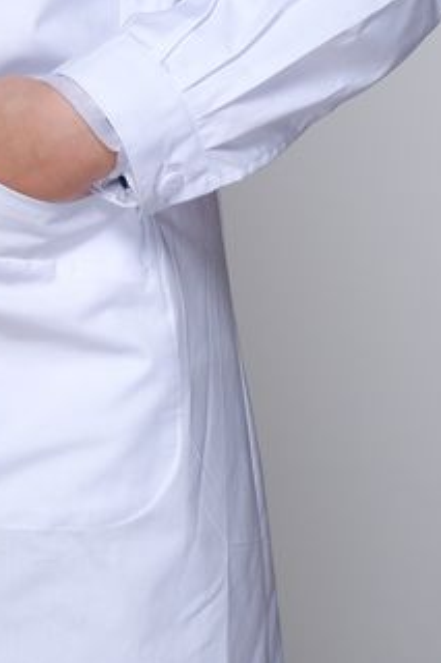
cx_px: -27
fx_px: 5794
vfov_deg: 6.5
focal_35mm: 315
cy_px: -122
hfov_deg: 4.4
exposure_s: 1/160
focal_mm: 56
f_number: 5
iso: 250
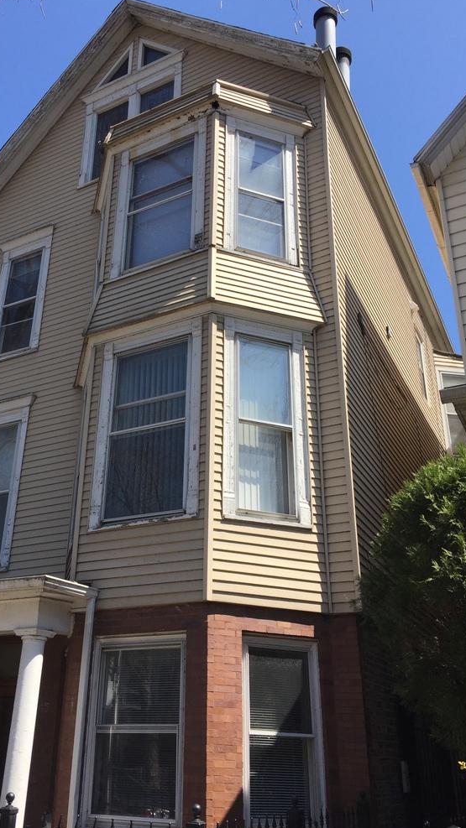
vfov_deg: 61.0
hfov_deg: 36.5
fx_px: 703
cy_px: 414
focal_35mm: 32
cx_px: 174
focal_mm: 4.15
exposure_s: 1/1464
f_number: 2.2
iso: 32
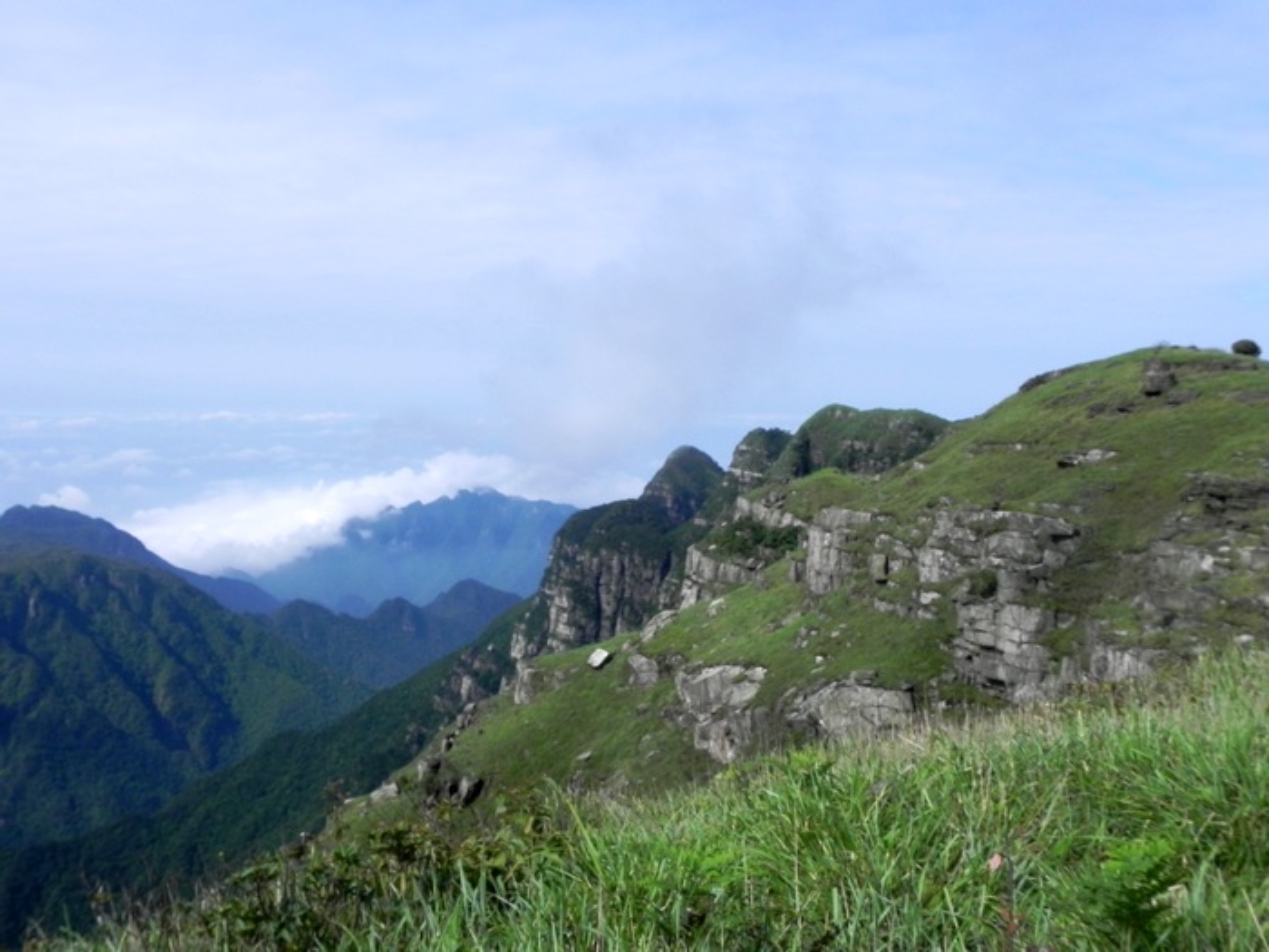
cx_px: 634
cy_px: 476
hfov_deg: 45.8
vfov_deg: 35.1
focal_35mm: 41
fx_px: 1503
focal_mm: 7.3
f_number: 7.1
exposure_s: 1/438
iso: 160
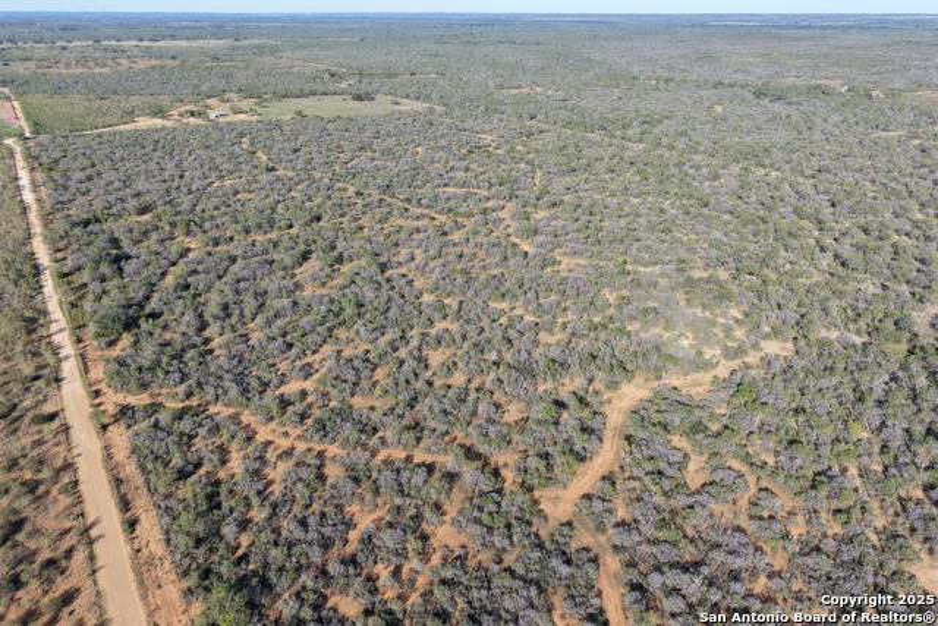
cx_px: 469
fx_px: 730
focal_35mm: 28
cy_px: 313
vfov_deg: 46.4
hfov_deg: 65.5
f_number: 2.8
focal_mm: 14.45
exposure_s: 1/1000
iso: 125
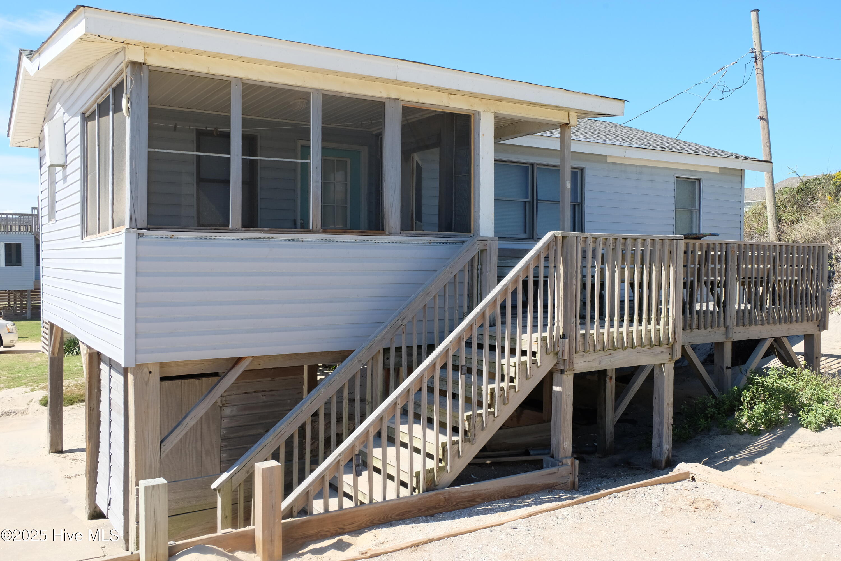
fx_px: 701
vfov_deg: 43.6
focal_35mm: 30
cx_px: 420
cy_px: 280
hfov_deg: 61.9
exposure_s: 1/420
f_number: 7.1
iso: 400
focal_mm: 20.1
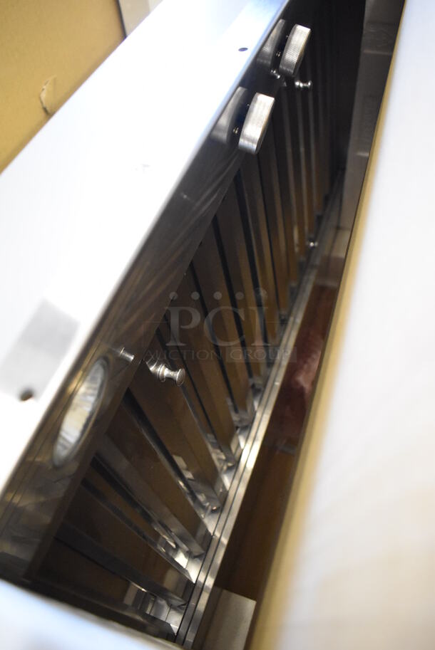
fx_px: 489
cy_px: 325
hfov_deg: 48.0
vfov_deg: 67.3
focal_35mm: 27
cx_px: 218
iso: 5000
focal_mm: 18
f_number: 3.5
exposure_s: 1/125
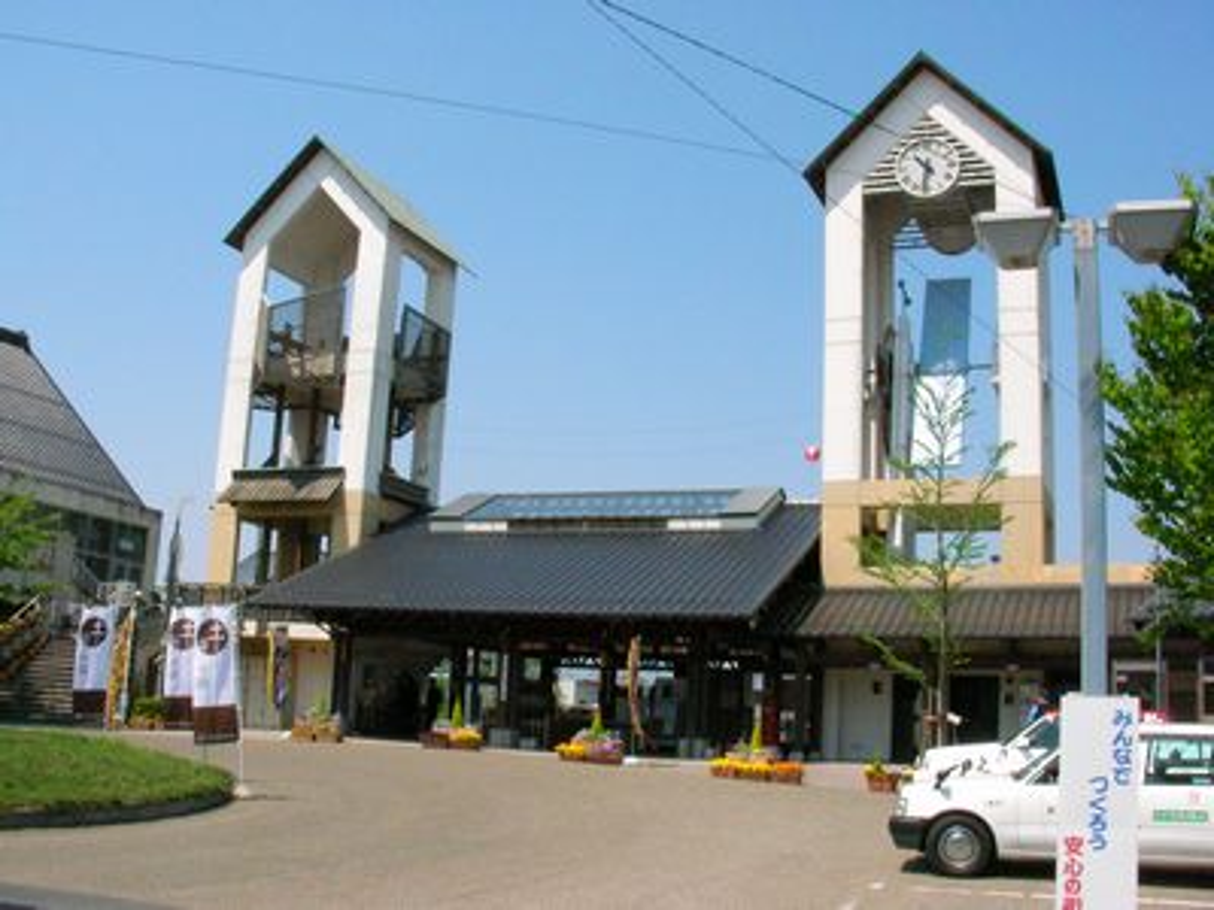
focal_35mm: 41
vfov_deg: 35.1
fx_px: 1438
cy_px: 455
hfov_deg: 45.8
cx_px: 607
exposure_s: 1/740
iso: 400
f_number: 6.7
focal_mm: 6.3
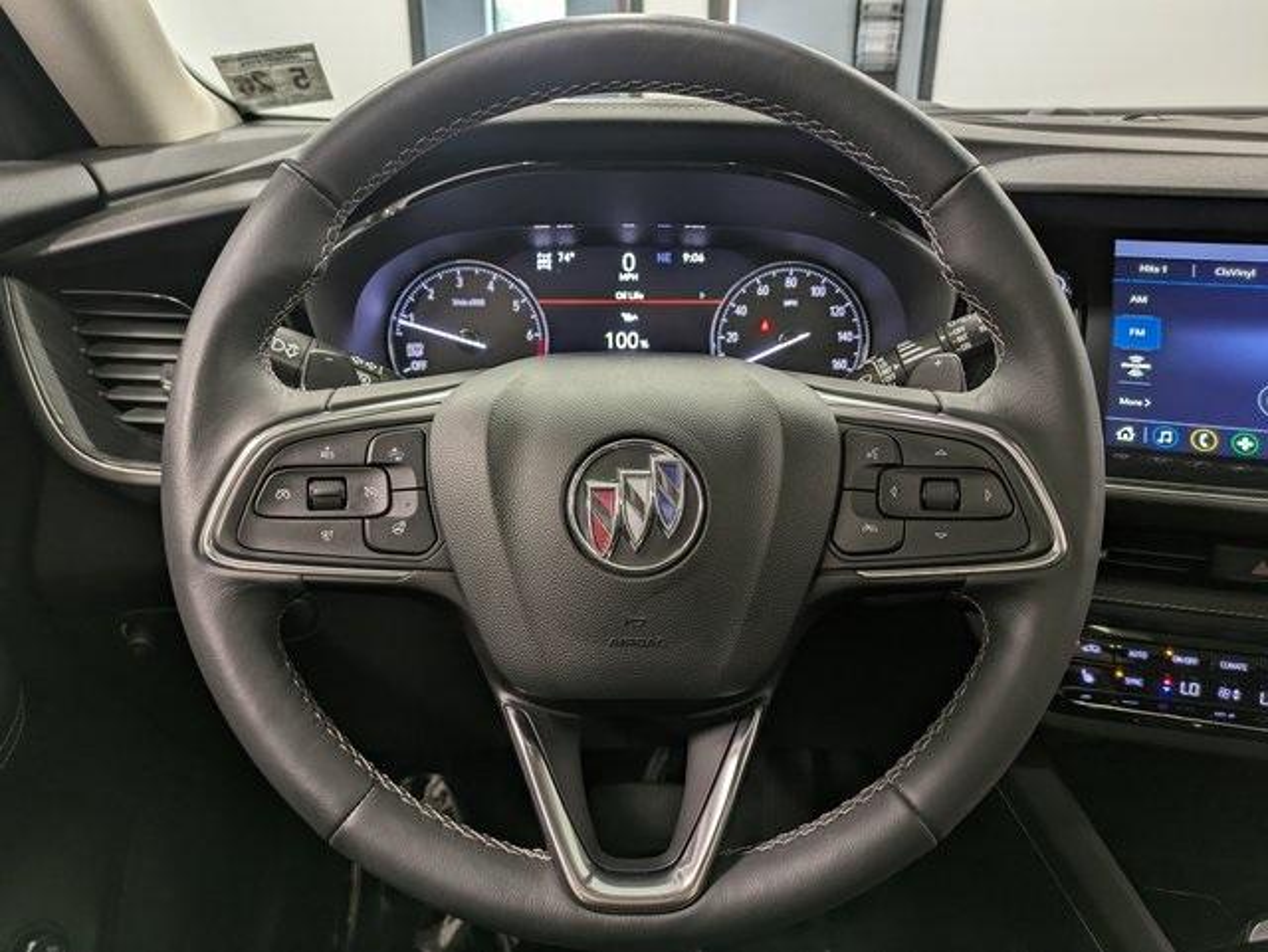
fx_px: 916
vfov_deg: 54.9
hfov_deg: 69.4
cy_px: 476
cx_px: 634
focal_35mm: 25
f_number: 1.89
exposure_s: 1/24
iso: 52
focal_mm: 5.43
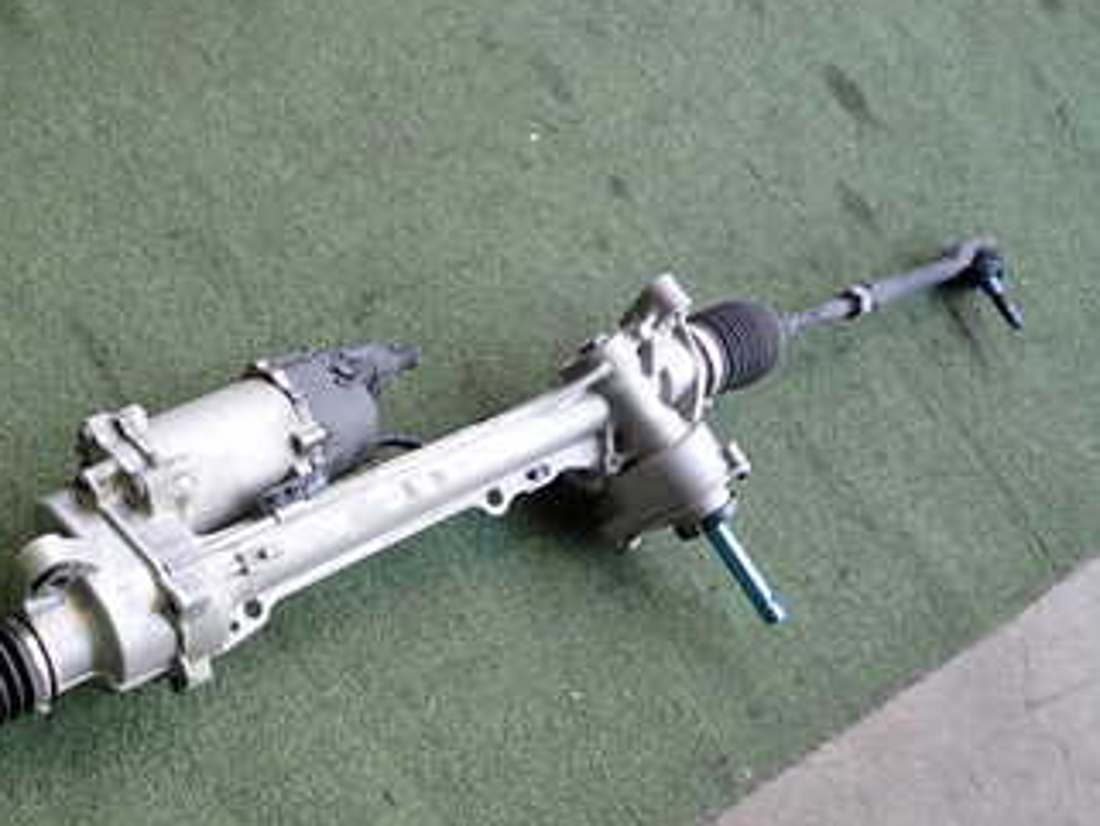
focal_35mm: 56
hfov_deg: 32.8
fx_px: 1780
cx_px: 134
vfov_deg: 25.4
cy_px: 727
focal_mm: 5.4
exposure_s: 1/80
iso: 200
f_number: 2.3
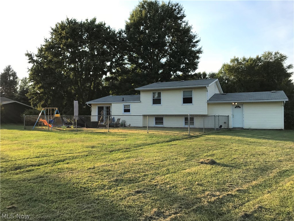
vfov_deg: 49.7
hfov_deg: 63.4
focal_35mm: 28
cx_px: 147
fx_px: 238
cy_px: 110
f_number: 1.8
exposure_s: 1/731
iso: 20
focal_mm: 3.99
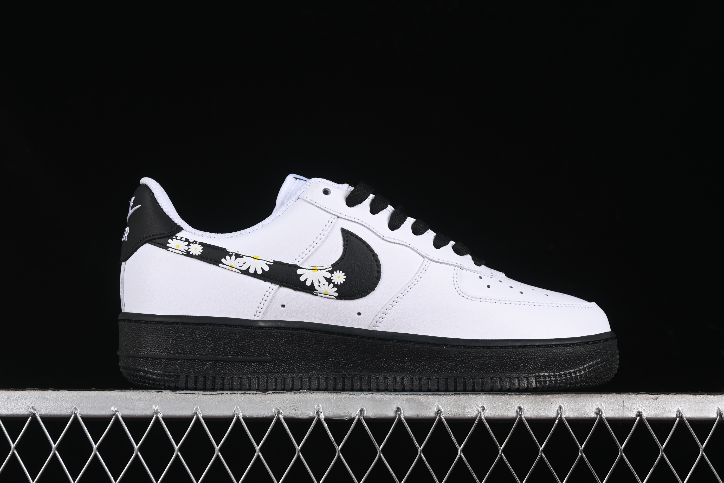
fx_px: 1508
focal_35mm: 75
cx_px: 362
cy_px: 242
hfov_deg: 27.0
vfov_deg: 18.2
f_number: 8
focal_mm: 50
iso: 160
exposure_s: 1/100
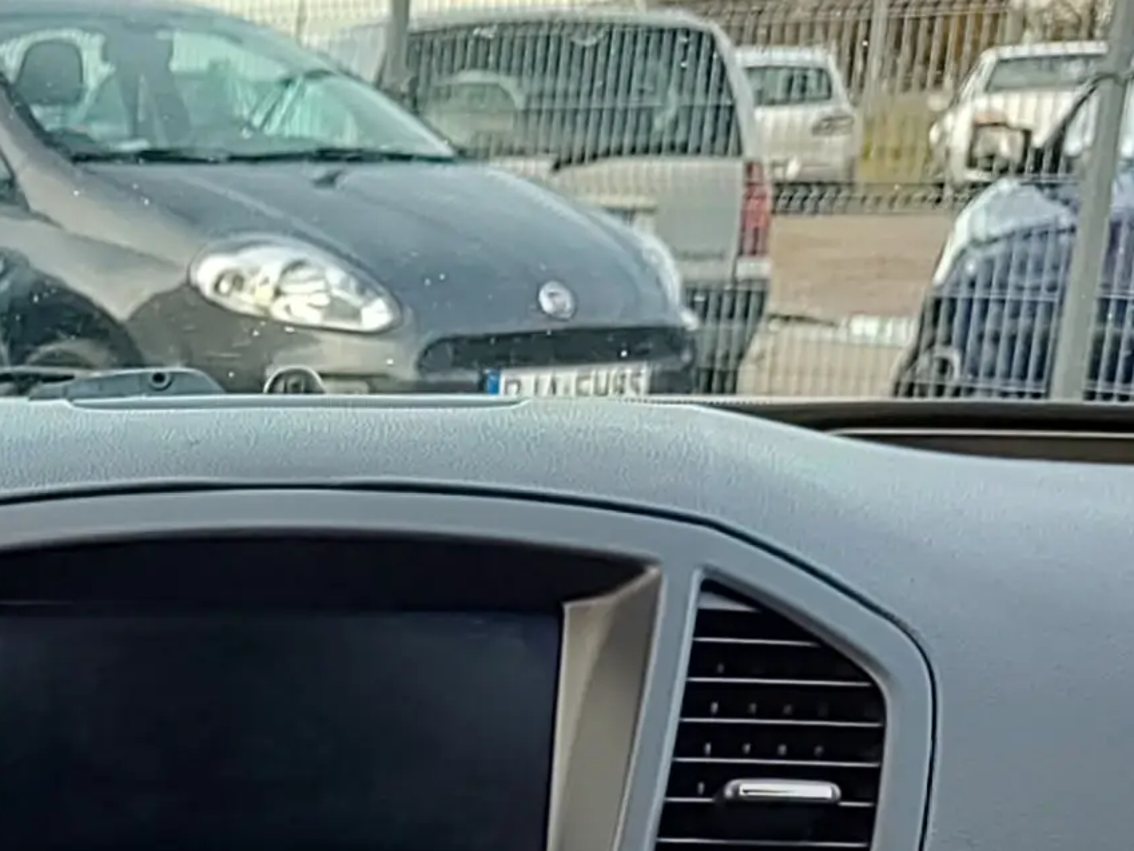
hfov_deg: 16.9
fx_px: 3407
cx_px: -613
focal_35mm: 104
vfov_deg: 13.0
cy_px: 1475
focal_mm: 5.56
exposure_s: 1/208
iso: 100
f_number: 1.8
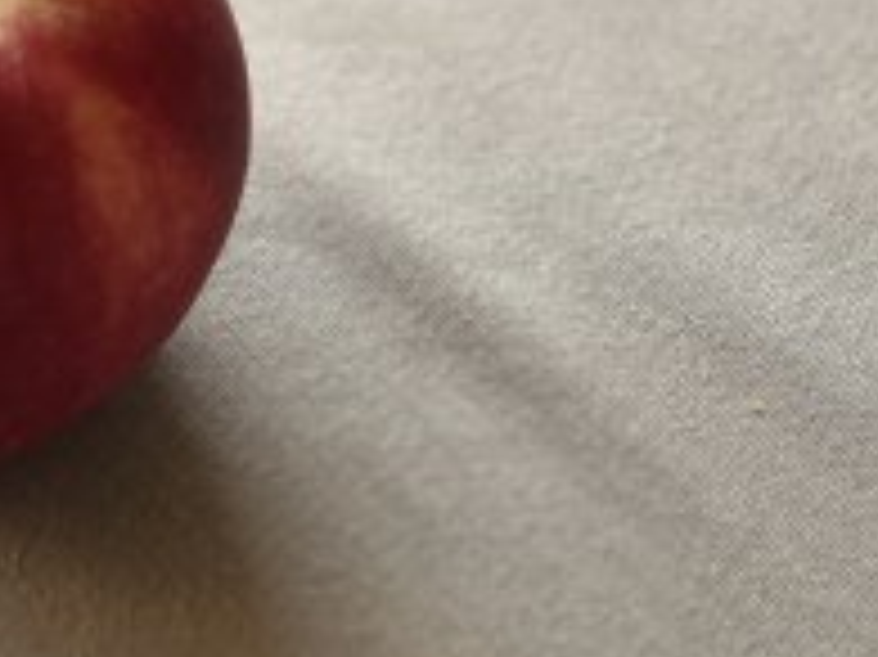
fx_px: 4132
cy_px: 146
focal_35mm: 163
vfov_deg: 9.1
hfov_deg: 12.0
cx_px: -36
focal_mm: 6
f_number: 2.4
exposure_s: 1/60
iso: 40
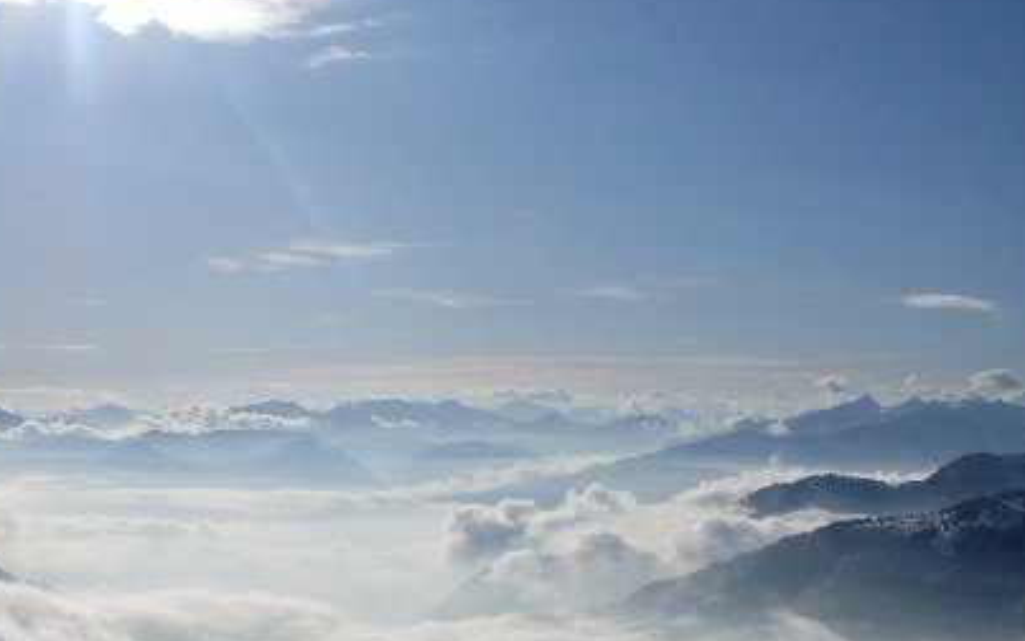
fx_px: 1788
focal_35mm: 64
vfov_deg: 20.2
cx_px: 371
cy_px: 450
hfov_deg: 31.8
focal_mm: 6.3
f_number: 8.4
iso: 80
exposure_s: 1/1000
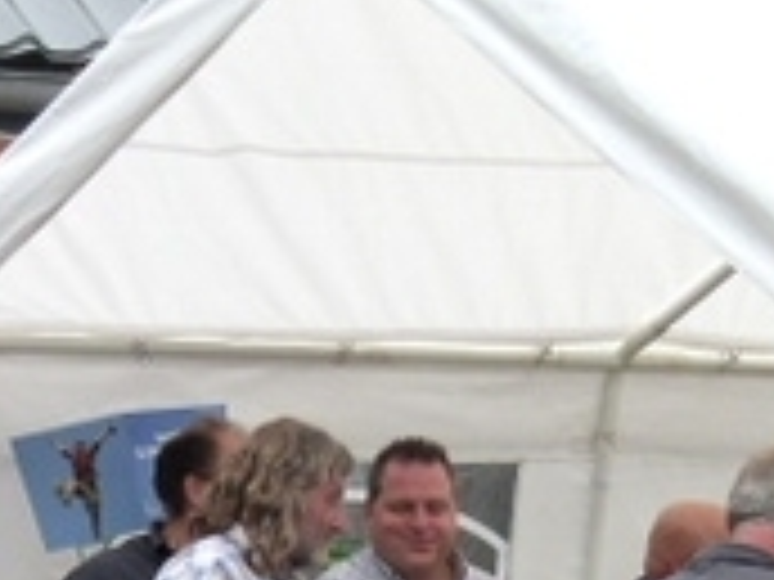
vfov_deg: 4.9
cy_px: 800
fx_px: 6708
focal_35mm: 300
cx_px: 50
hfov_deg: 6.6
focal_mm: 15.4
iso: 160
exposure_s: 1/80
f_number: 3.4
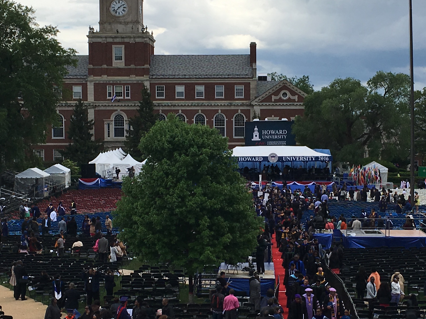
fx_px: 948
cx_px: 258
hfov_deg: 25.3
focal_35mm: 77
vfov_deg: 19.1
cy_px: 204
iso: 25
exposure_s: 1/2404
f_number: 2.2
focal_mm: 4.15
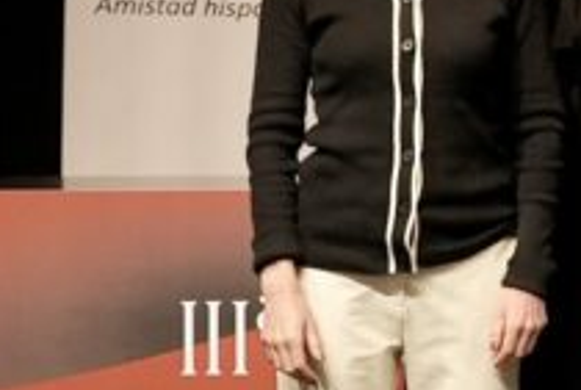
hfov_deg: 10.0
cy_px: 19
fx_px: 2911
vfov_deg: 7.6
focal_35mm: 180
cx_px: 1383
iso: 1600
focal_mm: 25
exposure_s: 1/160
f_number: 3.2
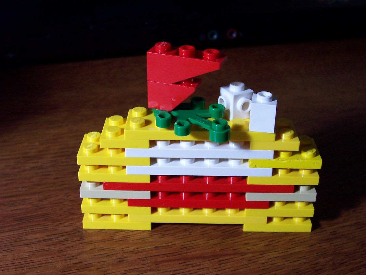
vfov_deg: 29.7
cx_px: 190
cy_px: 136
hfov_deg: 38.9
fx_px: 518
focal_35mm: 49
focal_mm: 7
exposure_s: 1/30
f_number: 3
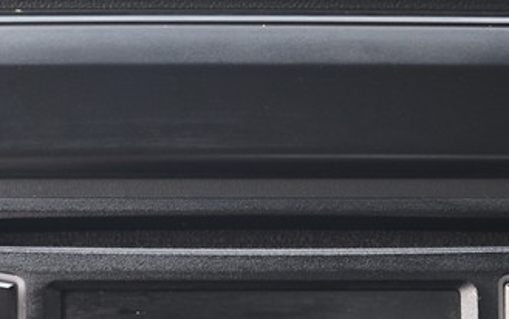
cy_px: 379
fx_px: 1846
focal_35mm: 133
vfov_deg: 9.7
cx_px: 268
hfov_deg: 15.7
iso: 560
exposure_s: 1/60
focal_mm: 39
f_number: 5.6
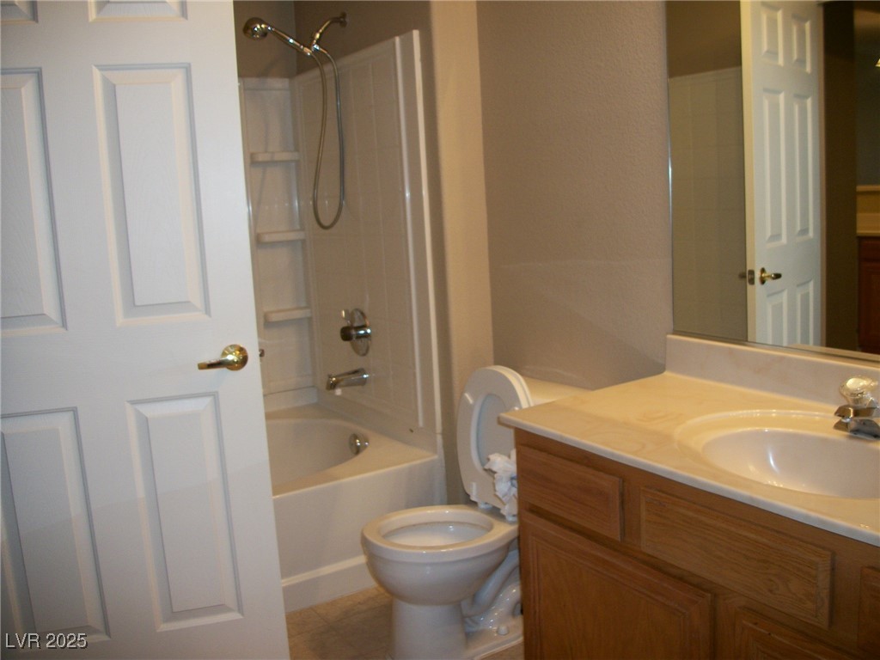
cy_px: 330
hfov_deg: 56.8
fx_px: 813
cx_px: 440
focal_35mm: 32
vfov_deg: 44.2
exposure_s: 1/30
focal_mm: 5.7
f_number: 2.9
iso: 80
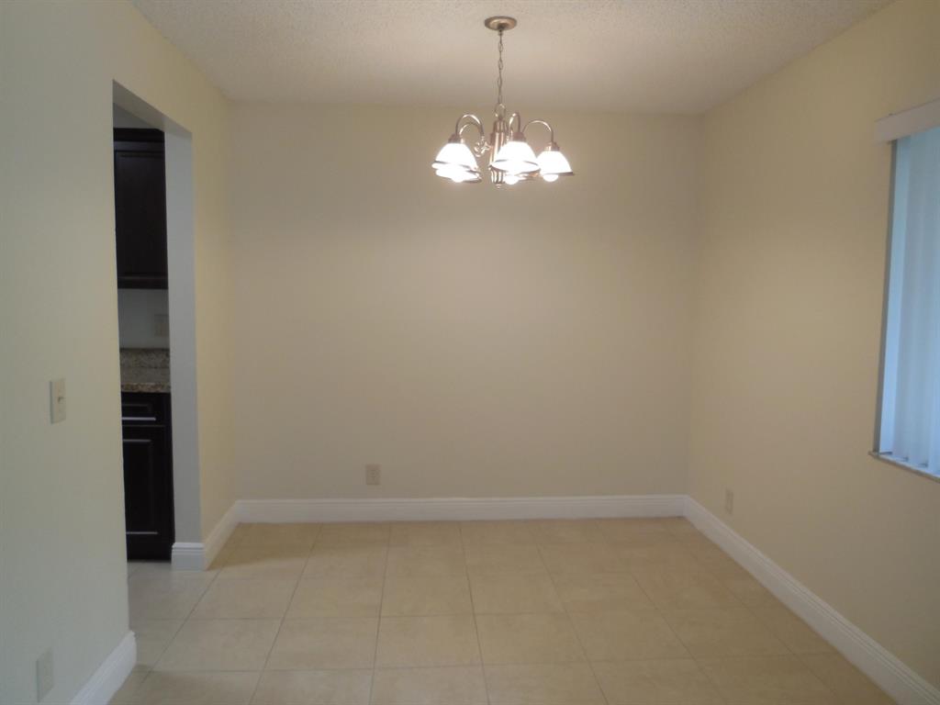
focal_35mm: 25
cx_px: 470
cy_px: 352
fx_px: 679
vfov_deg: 54.9
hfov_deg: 69.4
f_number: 3.1
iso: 140
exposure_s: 1/30
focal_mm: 4.5
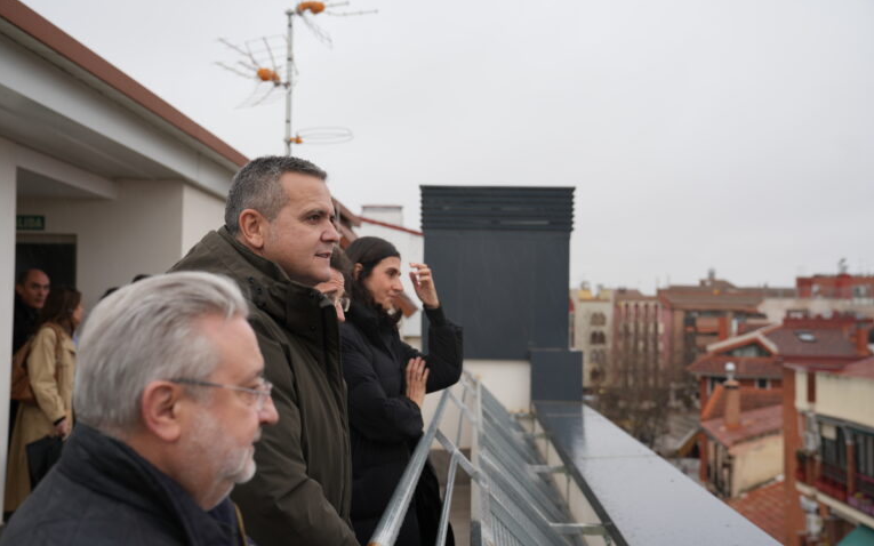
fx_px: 1024
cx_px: 436
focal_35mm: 43
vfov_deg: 29.8
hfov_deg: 46.2
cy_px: 290
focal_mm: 42
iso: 100
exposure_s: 1/100
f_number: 4
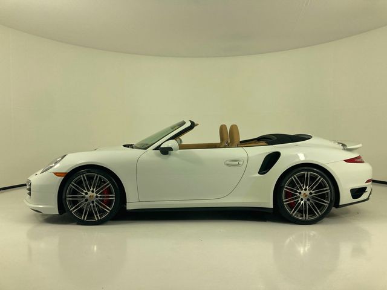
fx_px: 313
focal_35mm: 28
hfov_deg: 63.4
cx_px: 194
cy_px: 145
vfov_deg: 49.7
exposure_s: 1/470
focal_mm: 3.99
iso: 20
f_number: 1.8
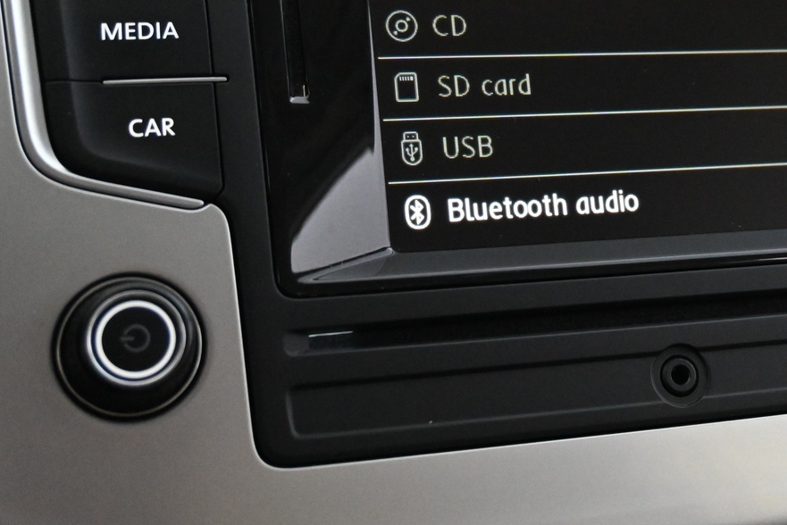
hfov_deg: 28.7
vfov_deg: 19.6
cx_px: 625
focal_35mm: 69
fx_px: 1507
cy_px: 102
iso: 5000
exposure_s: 1/40
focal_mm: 25
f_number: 4.2
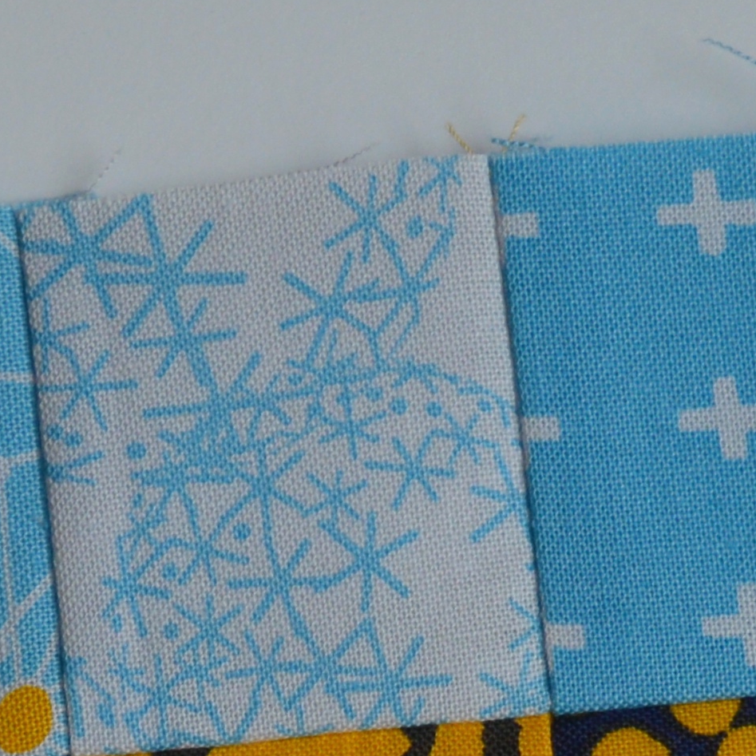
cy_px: 1094
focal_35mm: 178
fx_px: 4398
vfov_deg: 9.6
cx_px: 572
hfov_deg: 9.8
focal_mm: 22
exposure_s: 1/125
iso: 220
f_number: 5.6
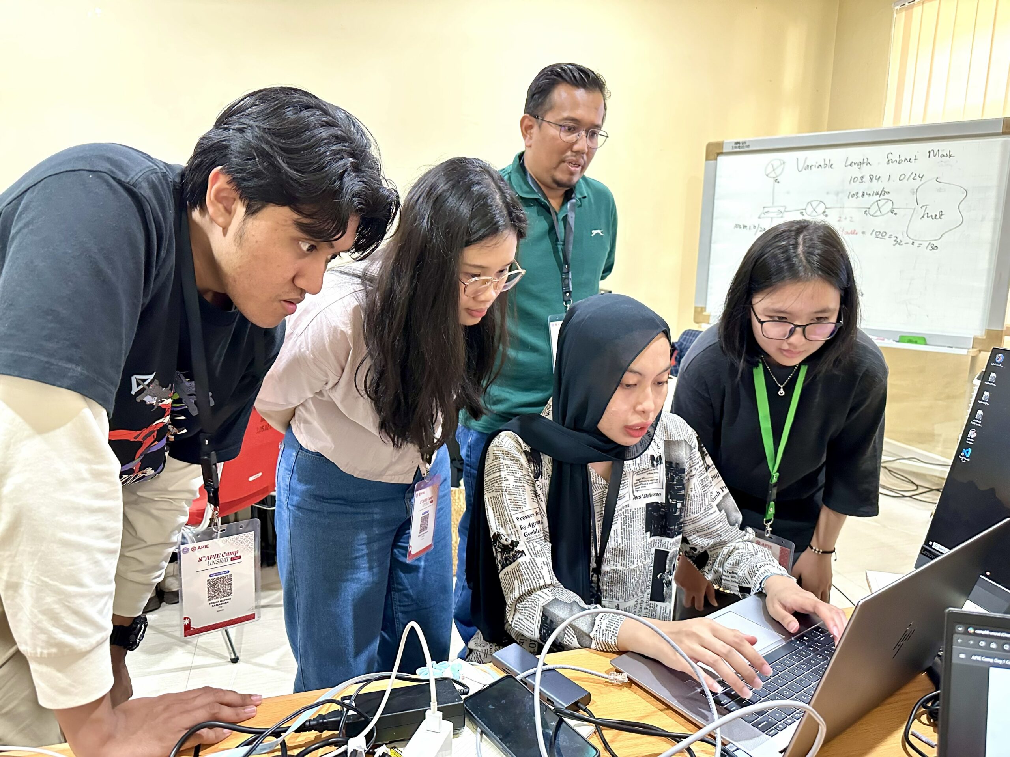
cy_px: 378
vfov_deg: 56.8
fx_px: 700
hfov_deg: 71.6
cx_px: 505
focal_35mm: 24
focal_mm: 6.86
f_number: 1.78
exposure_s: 1/60
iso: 640
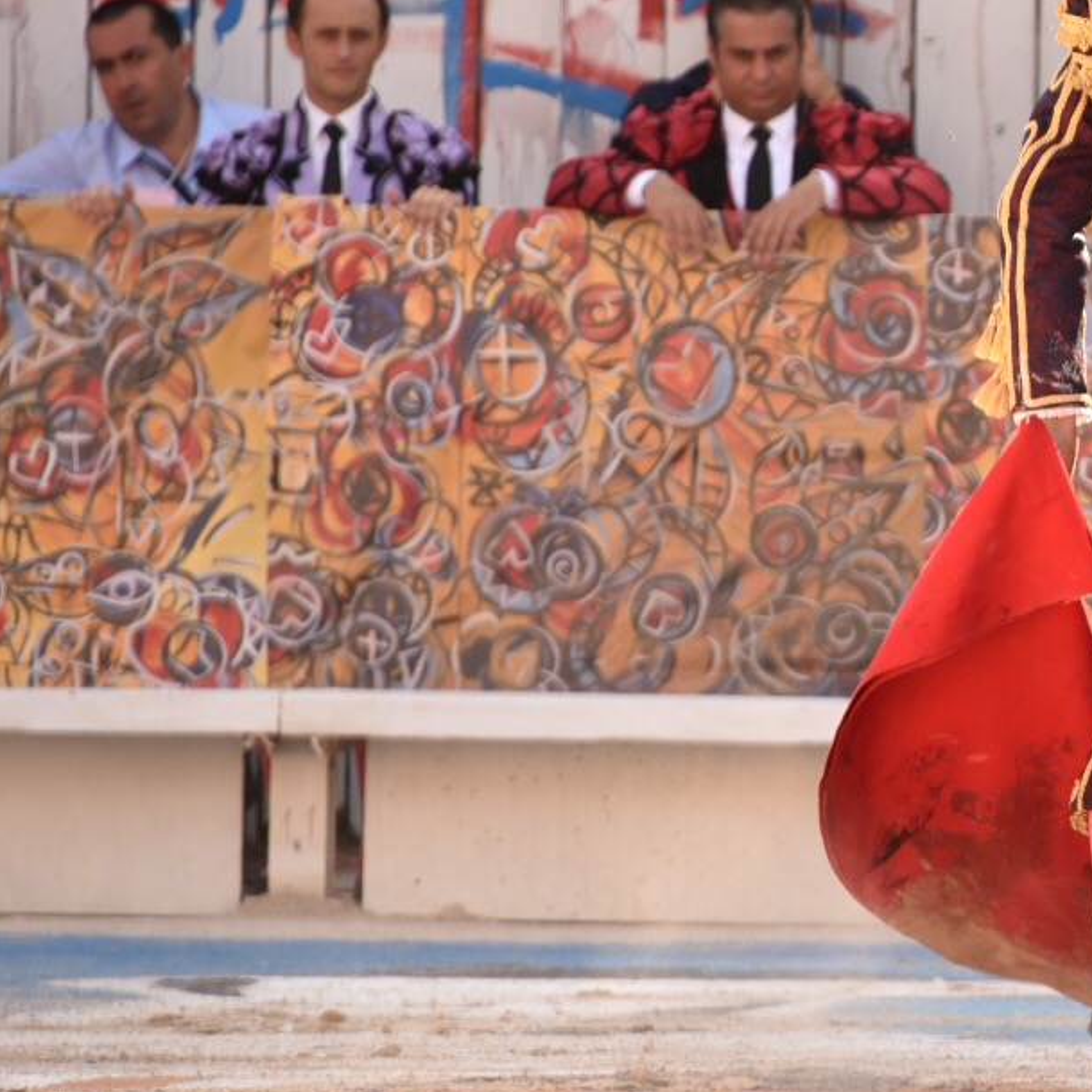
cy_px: 421
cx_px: 1305
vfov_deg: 3.4
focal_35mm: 520
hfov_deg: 3.4
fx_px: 18559
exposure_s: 1/640
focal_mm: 230
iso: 640
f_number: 5.6
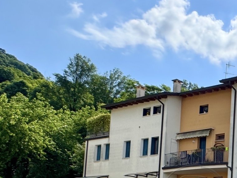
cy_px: 200
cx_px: 339
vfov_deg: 27.9
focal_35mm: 47
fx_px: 322
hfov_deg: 28.9
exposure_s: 1/1789
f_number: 2.2
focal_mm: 2.22
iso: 50
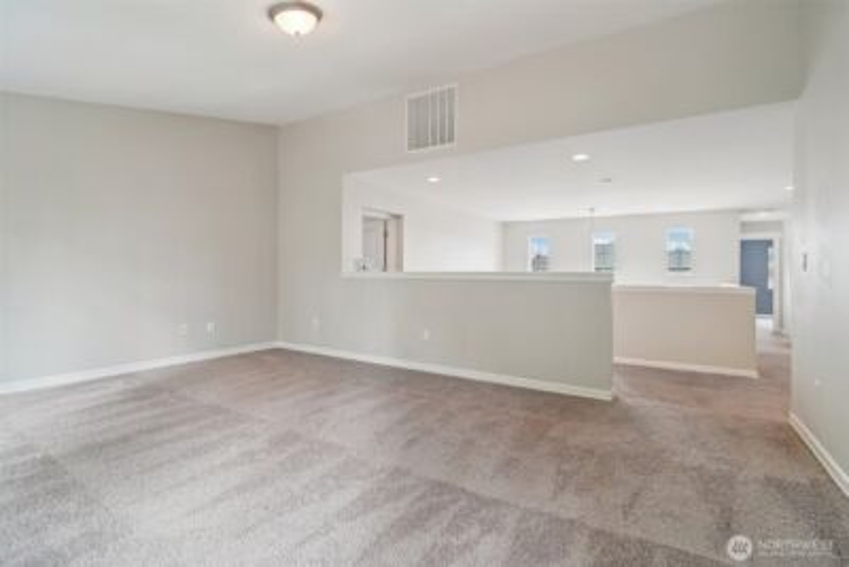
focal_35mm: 16
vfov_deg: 73.8
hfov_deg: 96.7
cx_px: 424
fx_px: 377
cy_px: 284
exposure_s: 1/25
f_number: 8
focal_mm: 16
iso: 1600
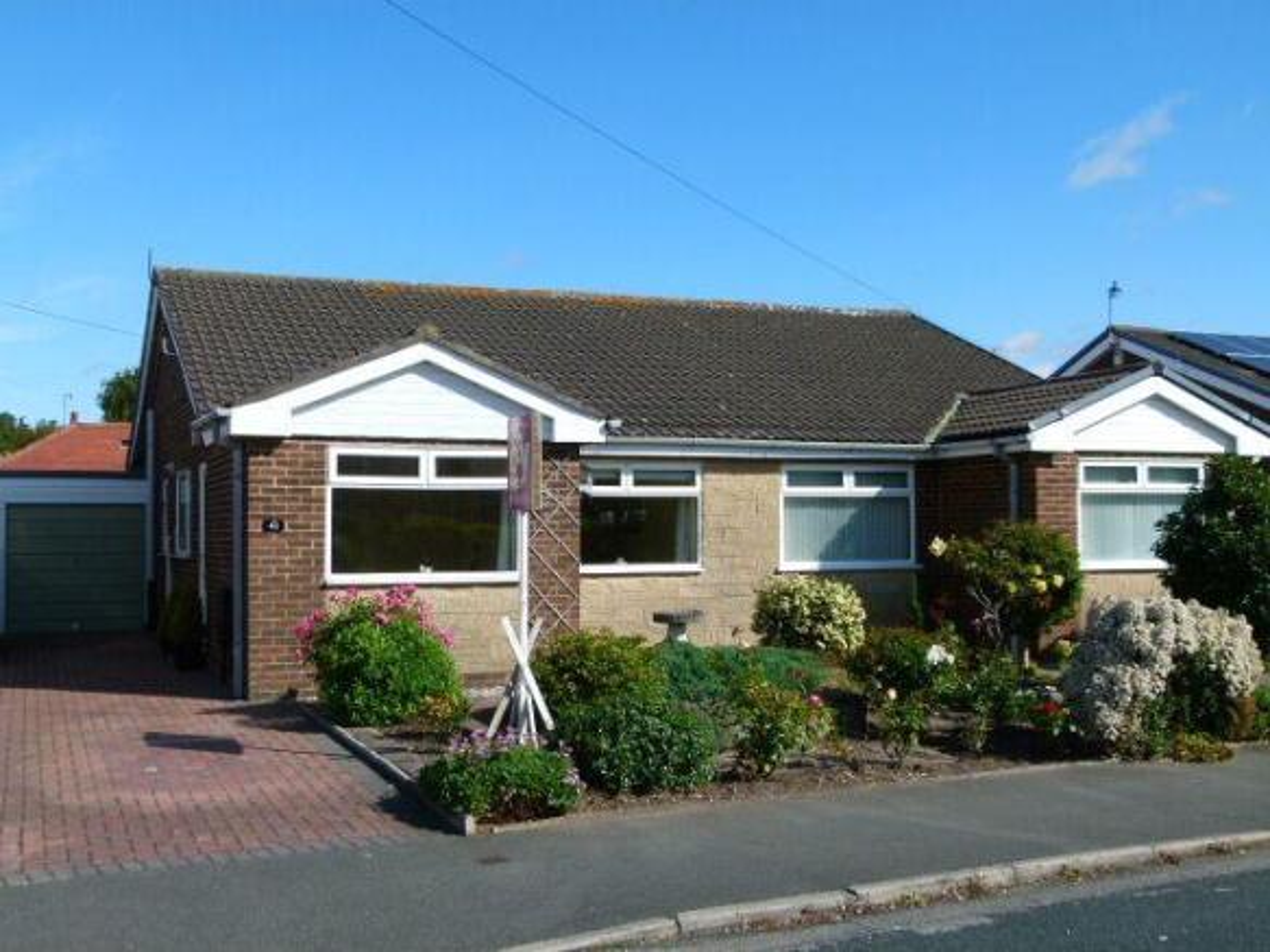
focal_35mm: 39
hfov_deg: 47.9
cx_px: 635
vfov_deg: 36.8
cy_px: 476
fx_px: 1431
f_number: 4
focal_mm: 7.1
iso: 100
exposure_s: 1/1000
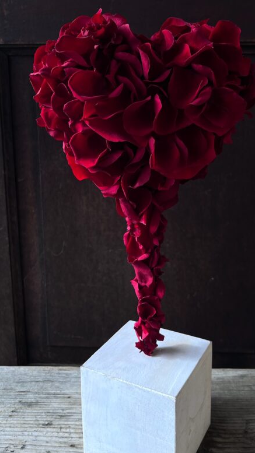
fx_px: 421
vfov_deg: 56.1
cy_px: 177
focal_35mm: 35
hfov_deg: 33.7
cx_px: 144
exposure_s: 1/172
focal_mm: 5.1
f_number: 1.6
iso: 64
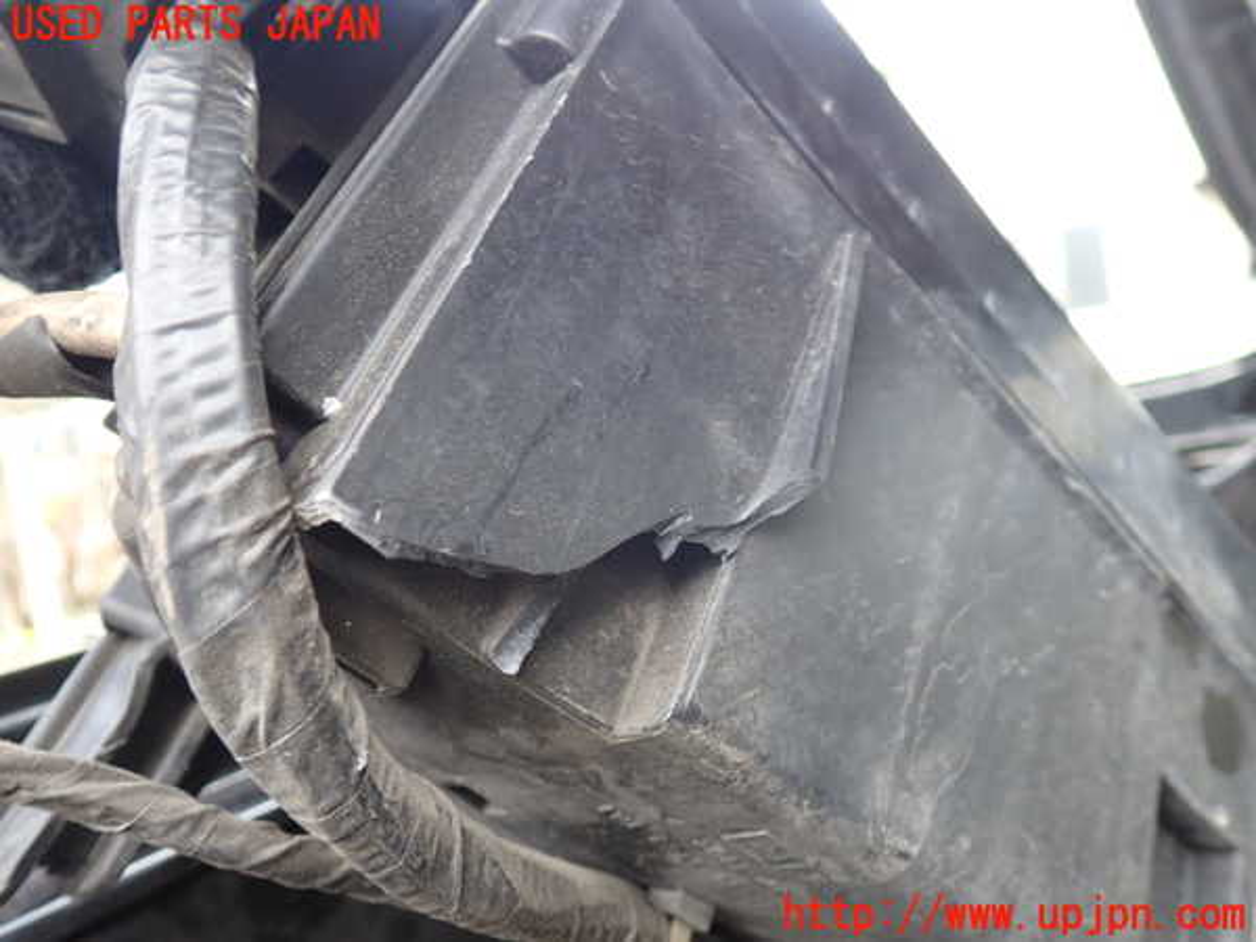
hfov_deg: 60.0
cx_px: 628
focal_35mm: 30
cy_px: 471
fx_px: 1089
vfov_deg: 46.8
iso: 125
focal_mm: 5.4
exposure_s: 1/60
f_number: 2.3
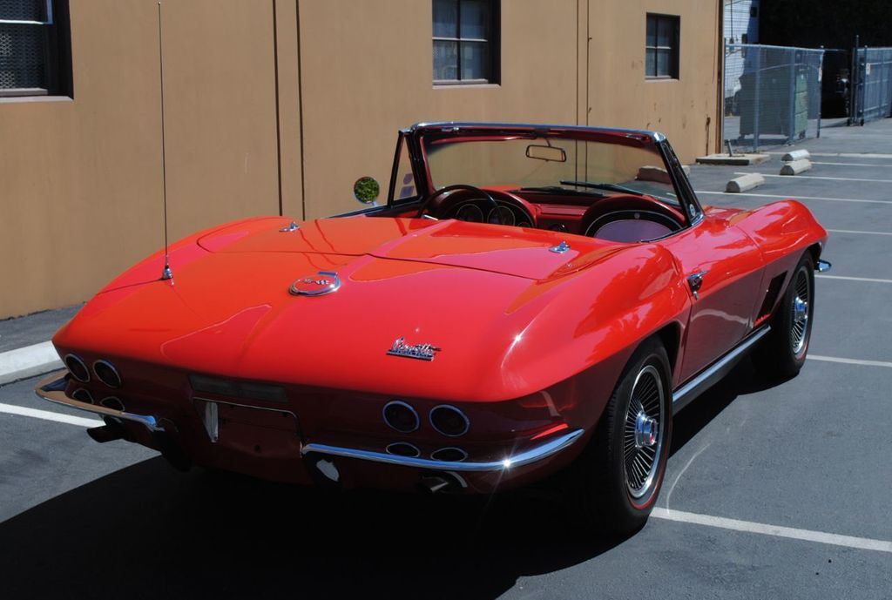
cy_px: 300
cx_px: 446
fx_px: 1118
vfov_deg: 30.0
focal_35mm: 45
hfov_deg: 43.5
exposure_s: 1/320
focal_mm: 30
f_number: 9
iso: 100
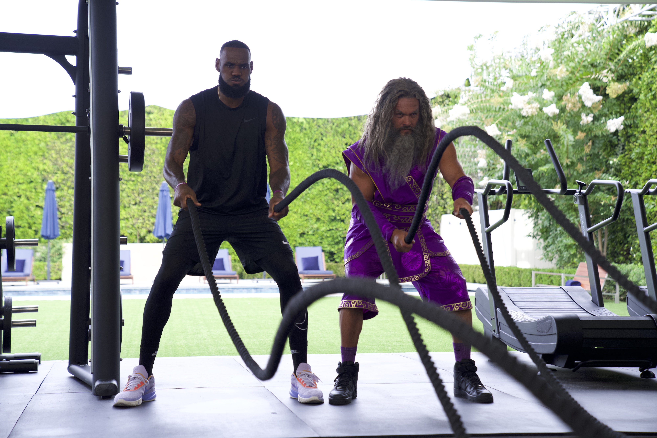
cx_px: 328
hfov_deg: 31.9
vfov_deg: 21.6
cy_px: 219
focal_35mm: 63
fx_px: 1150
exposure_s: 1/1000
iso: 800
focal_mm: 63
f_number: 3.5
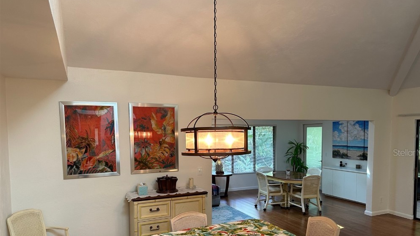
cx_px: 216
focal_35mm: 27
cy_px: 152
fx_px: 301
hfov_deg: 69.8
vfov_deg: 42.5
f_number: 1.78
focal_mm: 6.86
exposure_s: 1/60
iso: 125
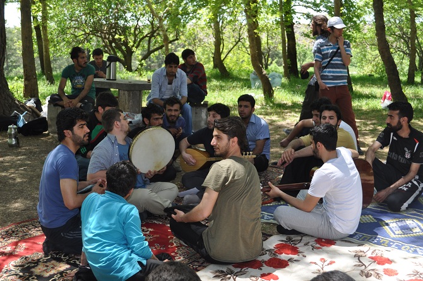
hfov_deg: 41.2
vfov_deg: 28.0
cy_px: 140
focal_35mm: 48
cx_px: 212
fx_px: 563
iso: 200
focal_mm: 32
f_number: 5.6
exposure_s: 1/160
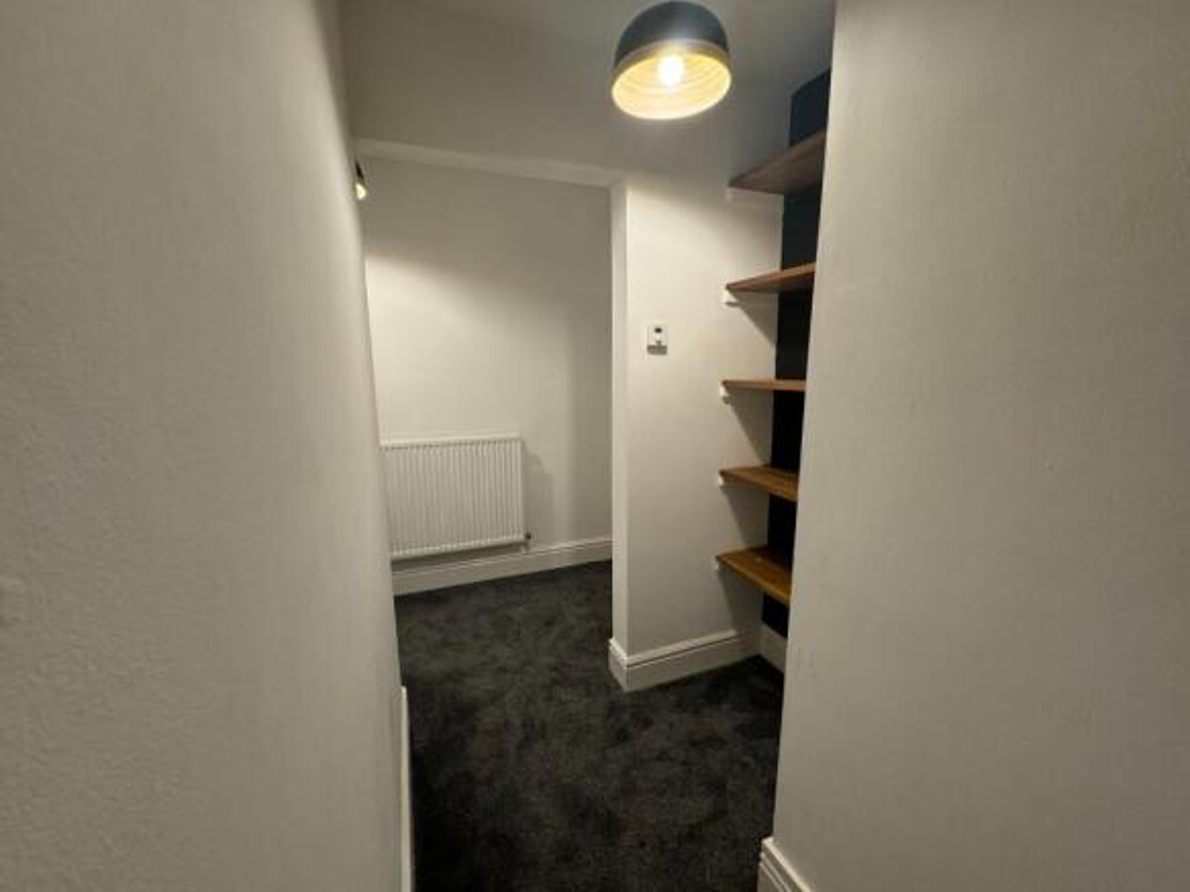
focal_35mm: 14
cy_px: 446
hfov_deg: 102.1
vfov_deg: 85.7
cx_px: 595
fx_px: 481
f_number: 2.2
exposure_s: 1/50
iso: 200
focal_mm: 2.22
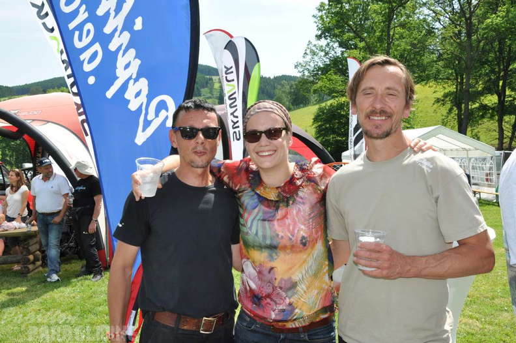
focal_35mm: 39
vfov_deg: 34.1
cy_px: 172
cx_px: 258
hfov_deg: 49.6
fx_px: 558
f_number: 10
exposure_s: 1/200
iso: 200
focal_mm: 26
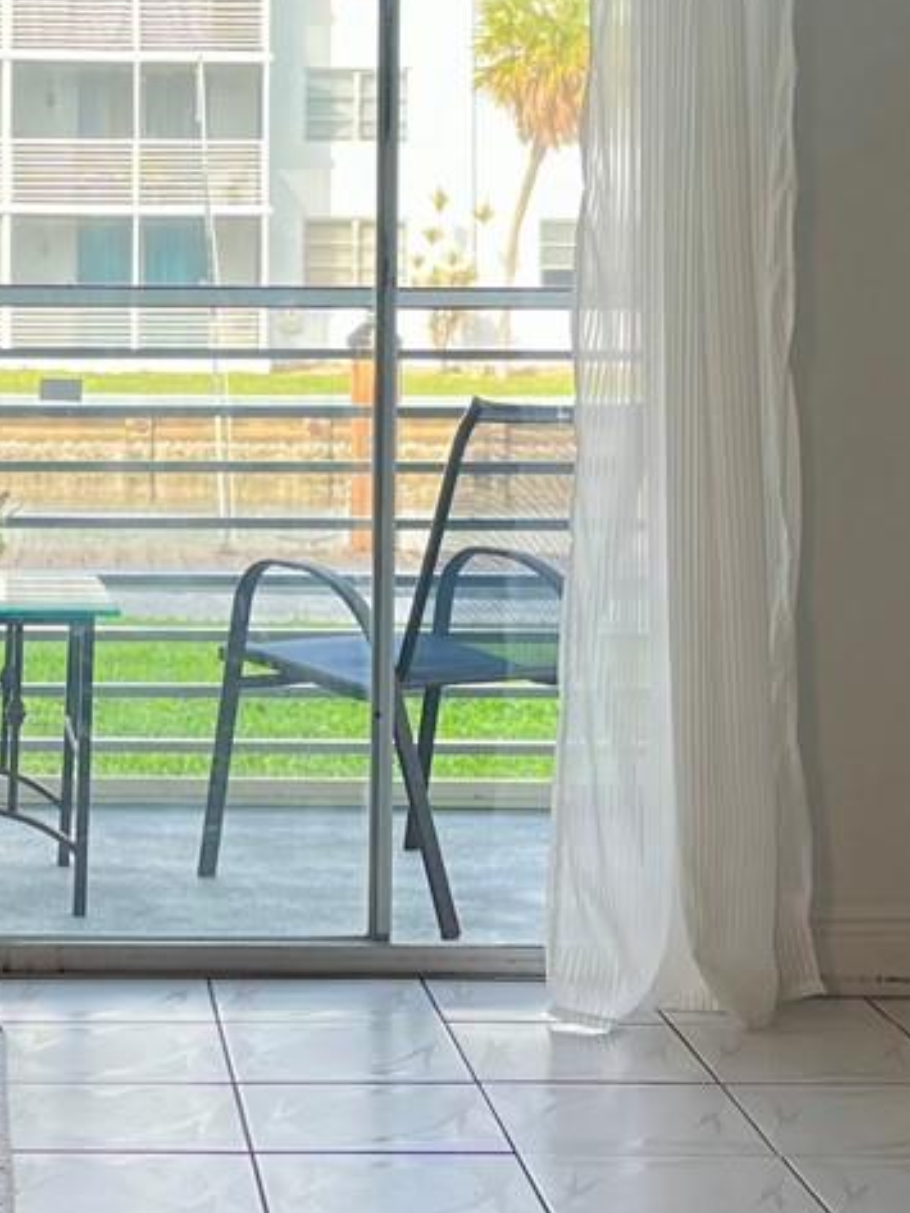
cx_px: 64
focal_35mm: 88
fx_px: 3083
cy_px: 333
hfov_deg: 16.5
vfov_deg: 22.1
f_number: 1.6
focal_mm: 5.1
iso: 40
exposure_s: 1/159
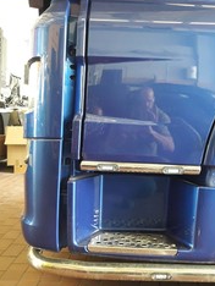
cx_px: 143
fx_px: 355
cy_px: 111
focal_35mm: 43
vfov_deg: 43.5
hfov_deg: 33.4
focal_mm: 3.7
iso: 200
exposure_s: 1/17
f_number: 1.9
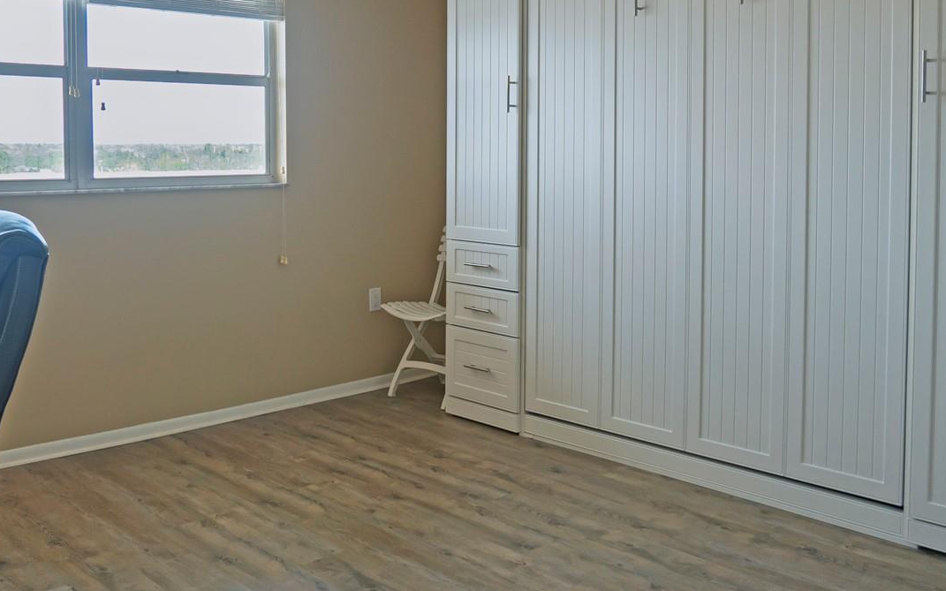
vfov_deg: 33.2
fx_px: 980
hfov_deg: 51.5
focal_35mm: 38
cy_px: 187
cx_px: 499
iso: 200
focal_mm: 12
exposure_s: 1/125
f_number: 4
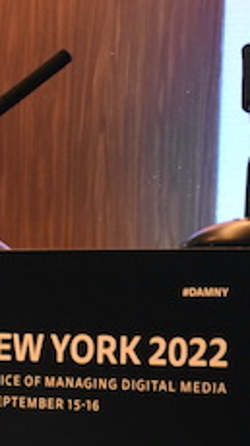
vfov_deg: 8.8
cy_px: 277
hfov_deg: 4.8
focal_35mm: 246
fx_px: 2905
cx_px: -289
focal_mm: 60
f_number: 9
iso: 4000
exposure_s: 1/80
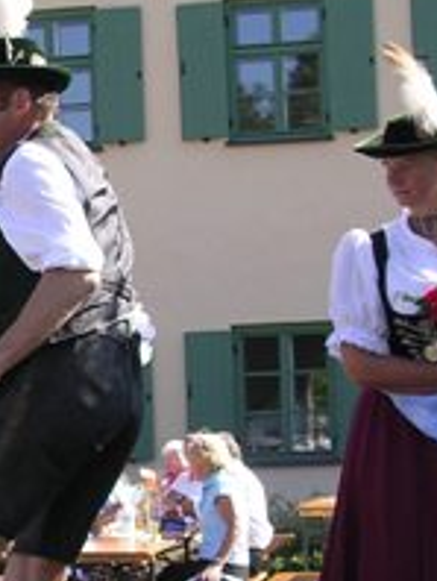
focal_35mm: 104
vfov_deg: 18.8
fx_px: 1747
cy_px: 420
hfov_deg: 13.7
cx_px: -147
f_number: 3
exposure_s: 1/327
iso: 100
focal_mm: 7.1
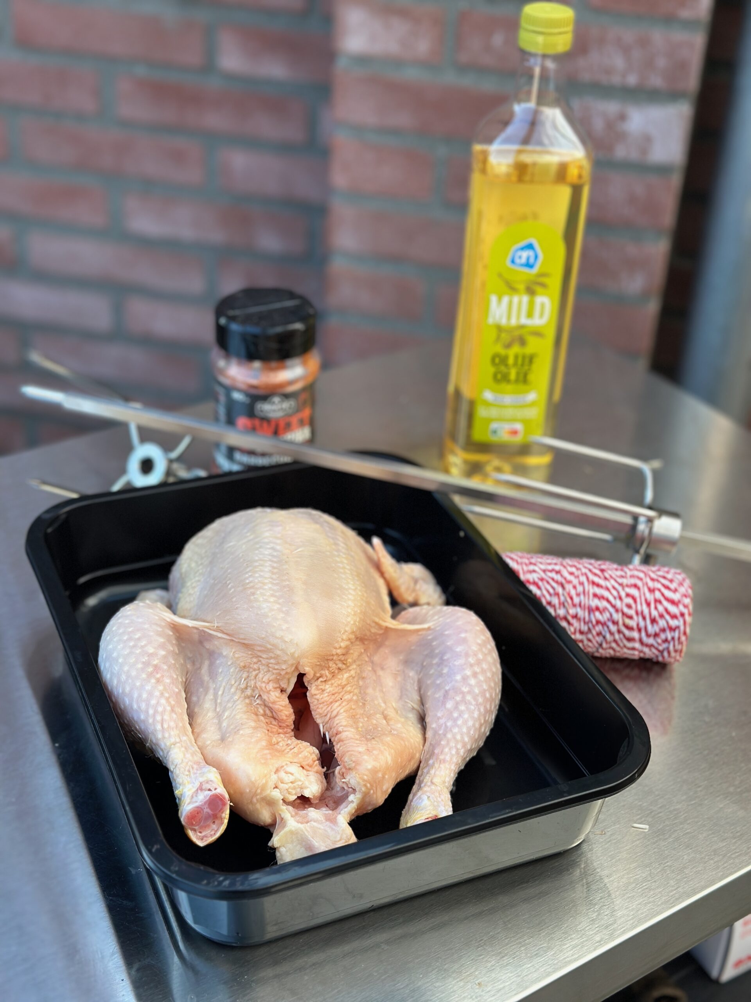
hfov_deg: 30.3
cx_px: 376
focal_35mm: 48
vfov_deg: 39.7
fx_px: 1388
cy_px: 501
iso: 80
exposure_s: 1/604
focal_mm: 6.86
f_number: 1.78
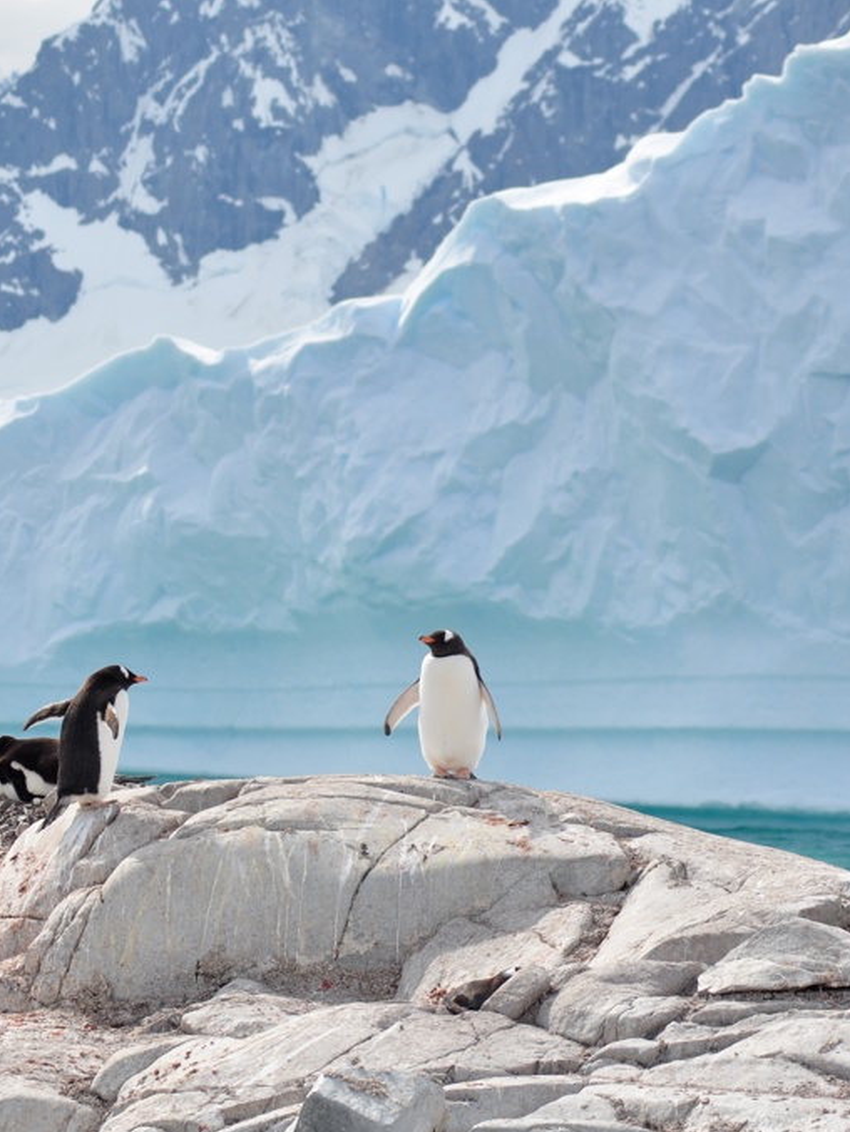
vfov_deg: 8.7
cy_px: 567
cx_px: 425
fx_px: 7486
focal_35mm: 229
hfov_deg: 6.5
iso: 250
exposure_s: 1/1000
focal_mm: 105
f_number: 8
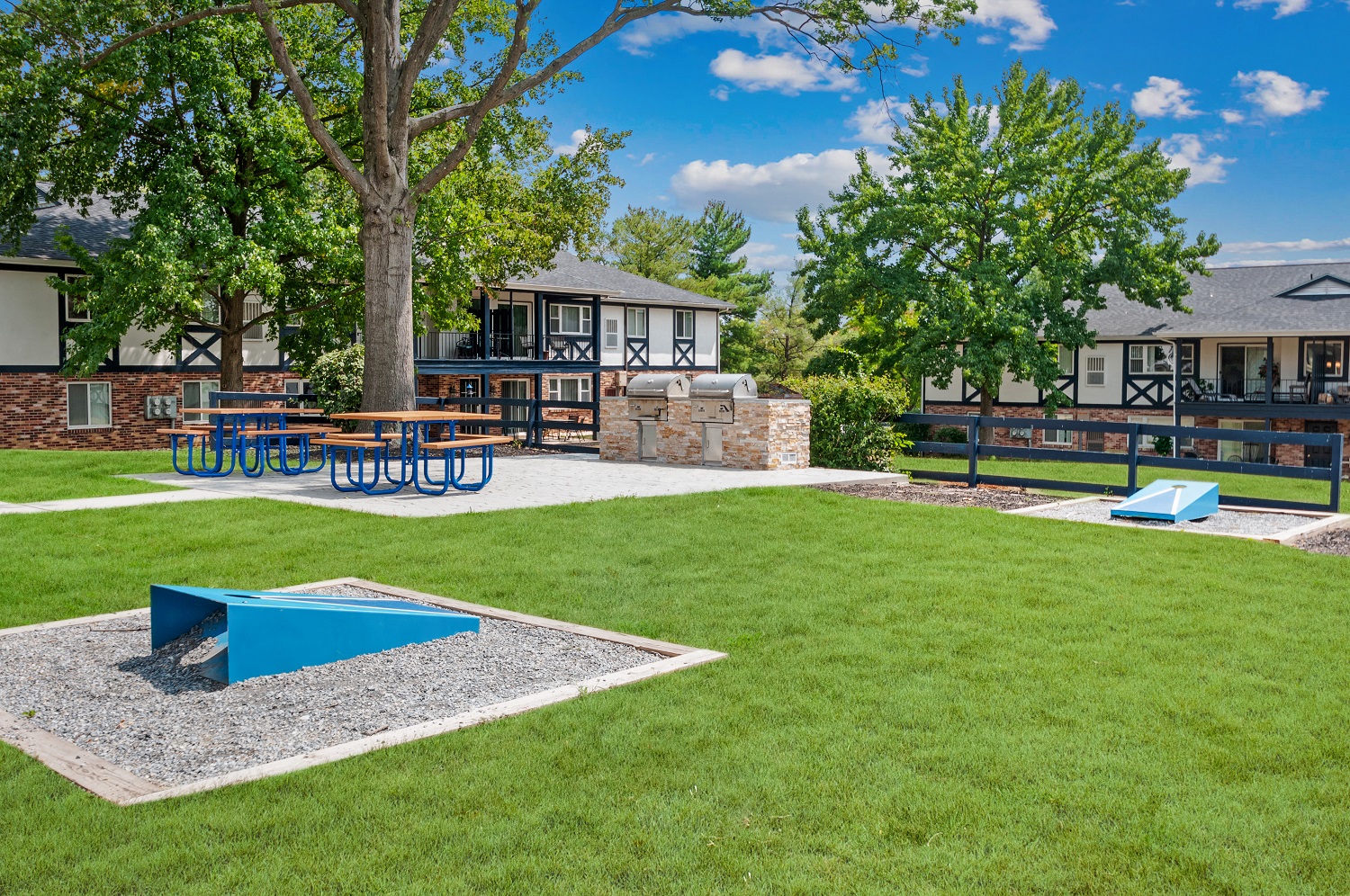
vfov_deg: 41.6
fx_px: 1180
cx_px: 675
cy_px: 448
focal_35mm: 32
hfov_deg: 59.6
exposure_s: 1/125
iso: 100
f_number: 8
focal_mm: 21
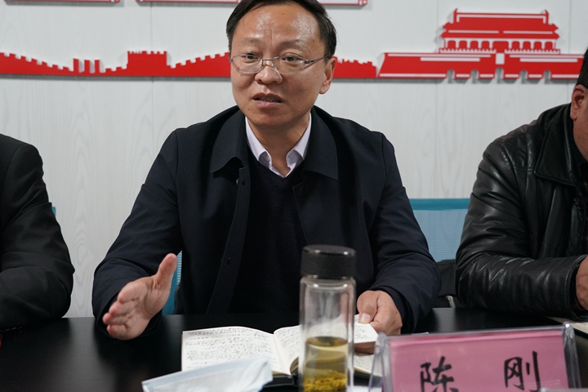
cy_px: 188
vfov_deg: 27.0
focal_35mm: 50
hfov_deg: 39.6
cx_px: 275
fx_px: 817
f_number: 4
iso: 5000
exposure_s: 1/160
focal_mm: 45
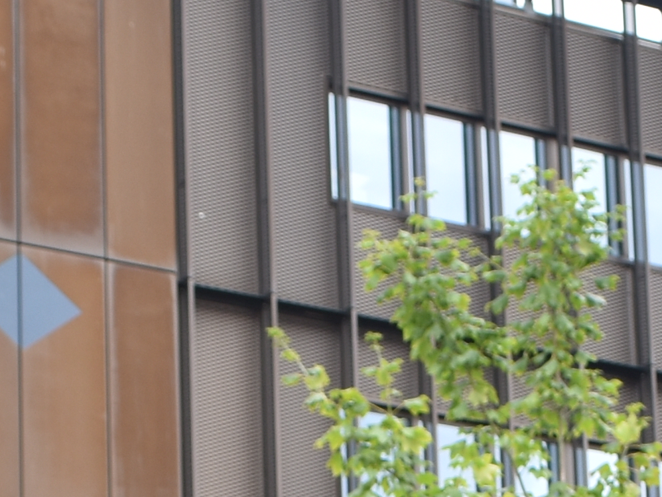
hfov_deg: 12.6
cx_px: 509
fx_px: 2984
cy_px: 1123
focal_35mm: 156
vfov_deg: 8.8
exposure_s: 1/200
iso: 125
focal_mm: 18
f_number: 5
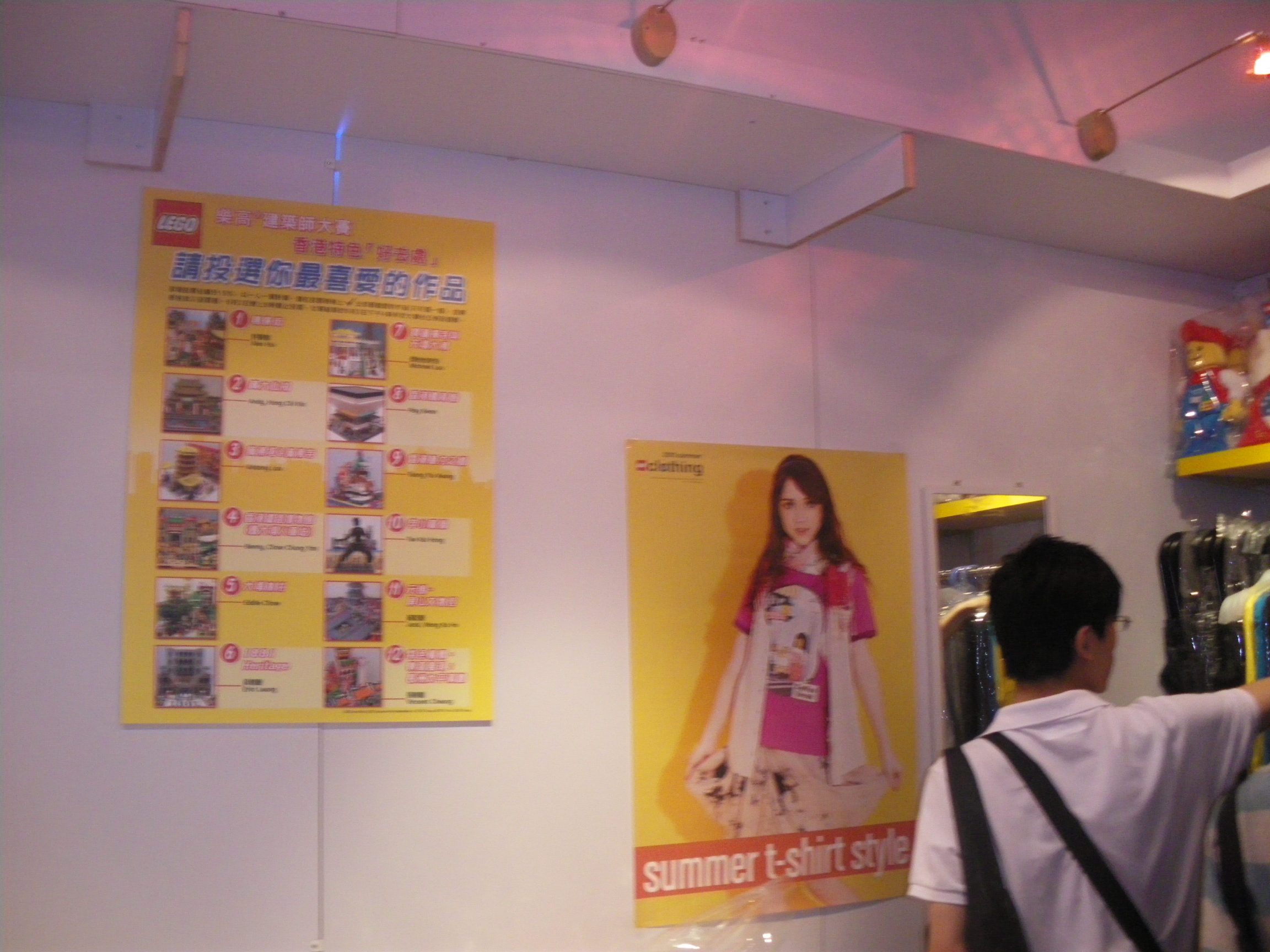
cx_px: 635
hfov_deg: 51.4
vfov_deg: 39.7
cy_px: 476
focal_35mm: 36
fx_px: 1321
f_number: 3.5
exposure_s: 1/50
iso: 400
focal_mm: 6.3
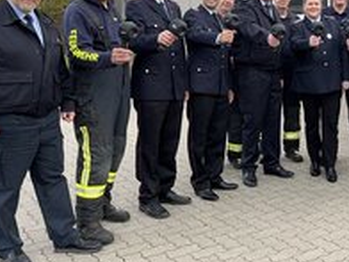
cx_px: 283
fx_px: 534
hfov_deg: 34.9
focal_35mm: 53
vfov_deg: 27.2
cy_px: 68
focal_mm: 5.1
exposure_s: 1/524
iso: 50
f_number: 1.6
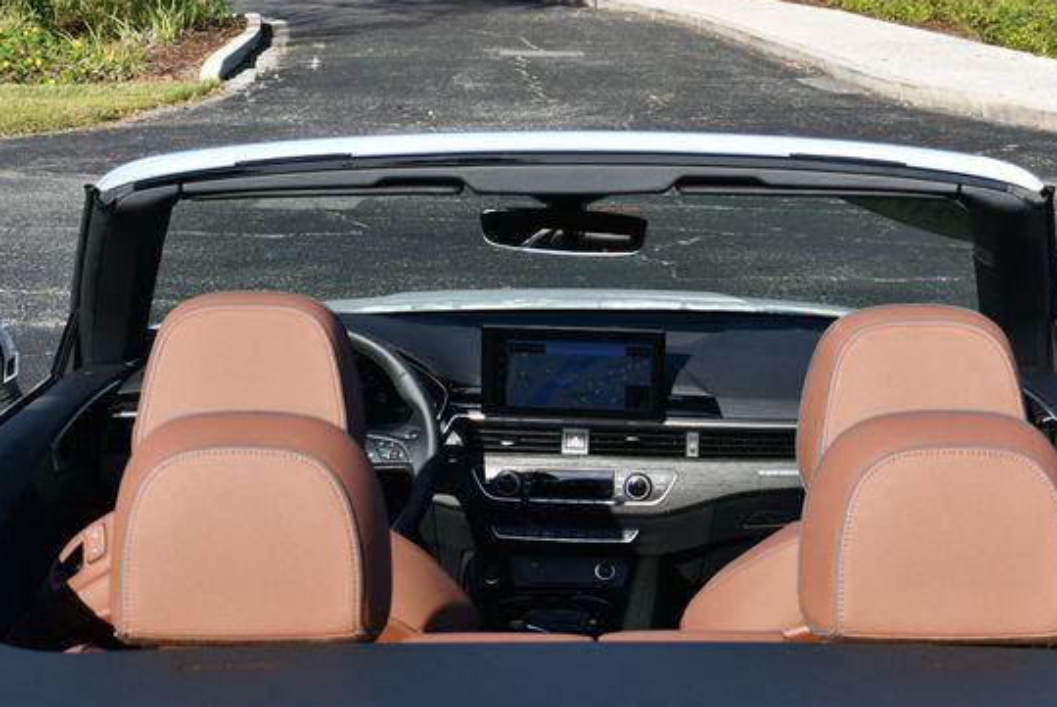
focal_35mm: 83
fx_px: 2439
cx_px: 546
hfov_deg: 24.5
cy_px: 321
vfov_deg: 16.5
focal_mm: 35
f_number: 8
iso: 125
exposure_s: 1/250
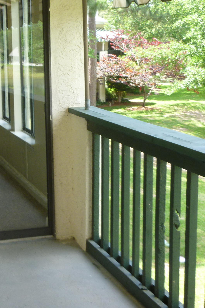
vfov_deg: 29.9
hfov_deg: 19.9
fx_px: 572
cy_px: 111
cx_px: 14
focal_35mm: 67
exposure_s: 1/80
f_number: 3.6
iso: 100
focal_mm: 6.1
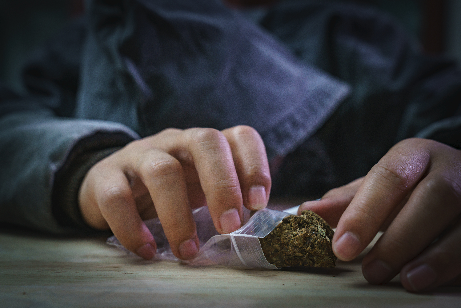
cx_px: 230
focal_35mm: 45
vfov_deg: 29.9
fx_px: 576
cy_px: 154
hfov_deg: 43.6
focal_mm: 45
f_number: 5
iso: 640
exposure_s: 1/100
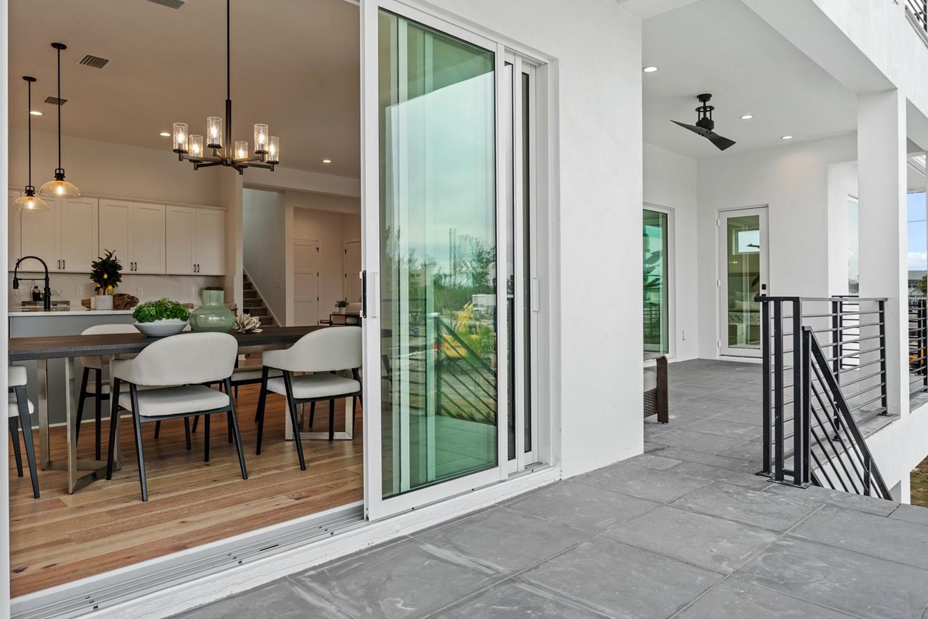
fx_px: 619
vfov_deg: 53.1
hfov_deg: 73.7
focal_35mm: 24
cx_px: 478
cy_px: 298
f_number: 9
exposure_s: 1/15
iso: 250
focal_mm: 23
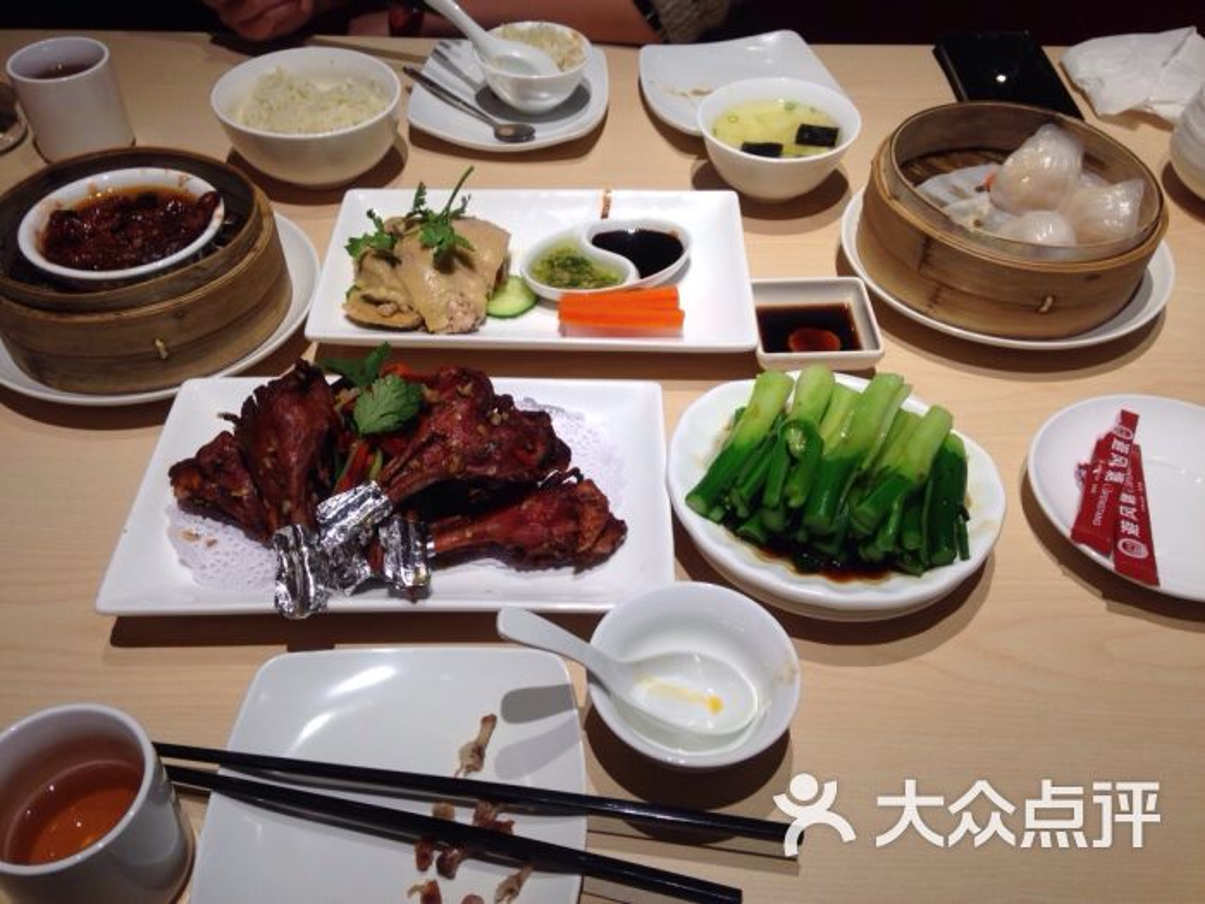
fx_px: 1149
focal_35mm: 33
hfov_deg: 55.4
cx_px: 602
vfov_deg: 42.9
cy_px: 452
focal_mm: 4.12
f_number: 2.4
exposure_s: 1/40
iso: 50
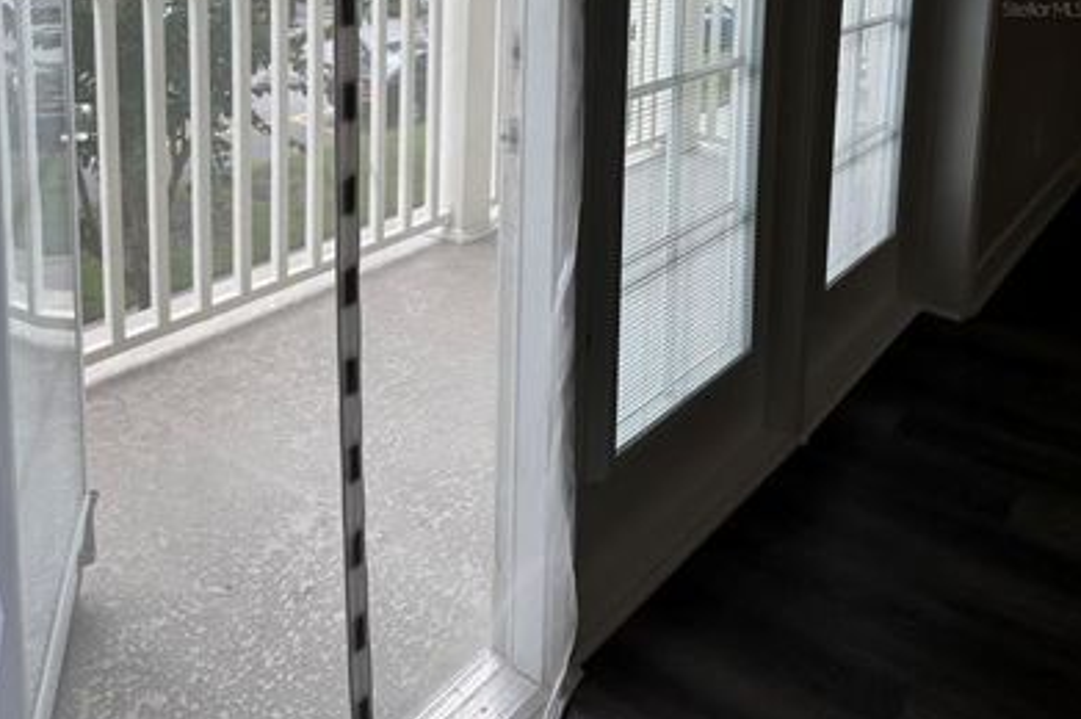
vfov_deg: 35.3
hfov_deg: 55.8
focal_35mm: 34
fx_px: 1020
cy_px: 8
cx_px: 538
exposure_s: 1/444
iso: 80
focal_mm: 6.86
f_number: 1.78
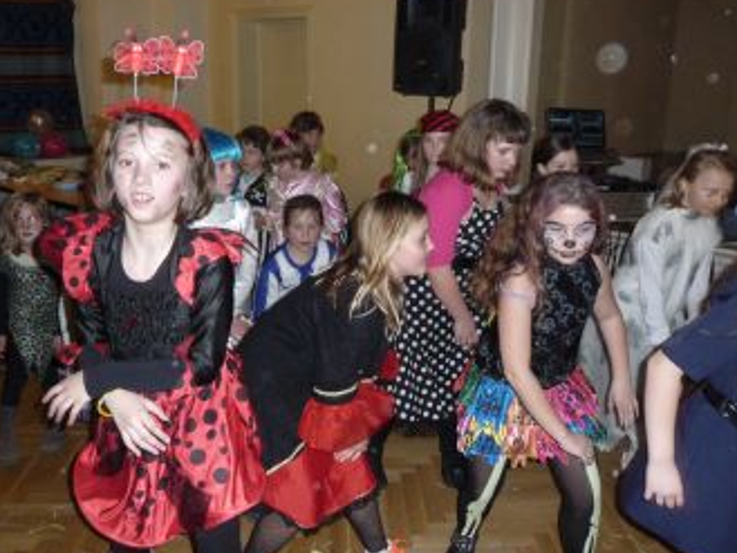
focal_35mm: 34
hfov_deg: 53.9
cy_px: 269
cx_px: 370
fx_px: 724
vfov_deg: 41.8
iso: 320
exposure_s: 1/30
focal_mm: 4.7
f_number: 3.3
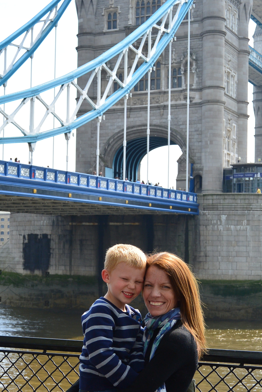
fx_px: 762
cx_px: 125
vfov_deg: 28.7
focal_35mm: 70
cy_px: 246
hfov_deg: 19.5
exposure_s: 1/500
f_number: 4.5
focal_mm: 18.2
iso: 100
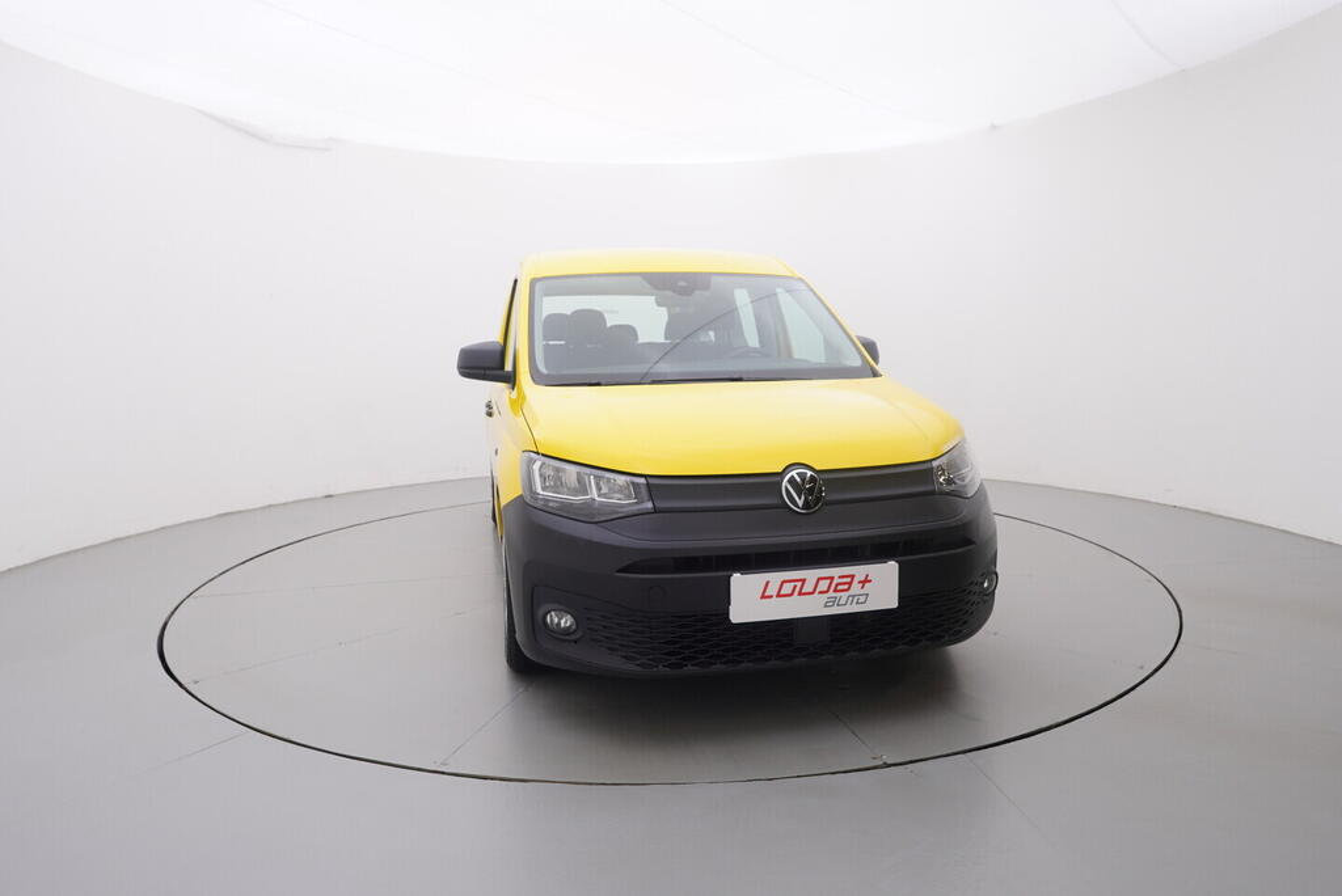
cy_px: 448
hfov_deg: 77.3
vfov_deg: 56.2
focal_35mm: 22
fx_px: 839
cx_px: 671
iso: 200
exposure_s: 1/80
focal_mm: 15
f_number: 5
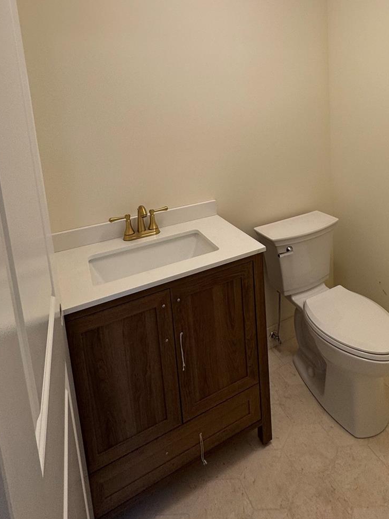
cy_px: 152
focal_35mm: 22
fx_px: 330
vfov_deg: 72.8
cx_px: 249
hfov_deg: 60.1
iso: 100
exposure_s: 1/120
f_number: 2.2
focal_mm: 2.22
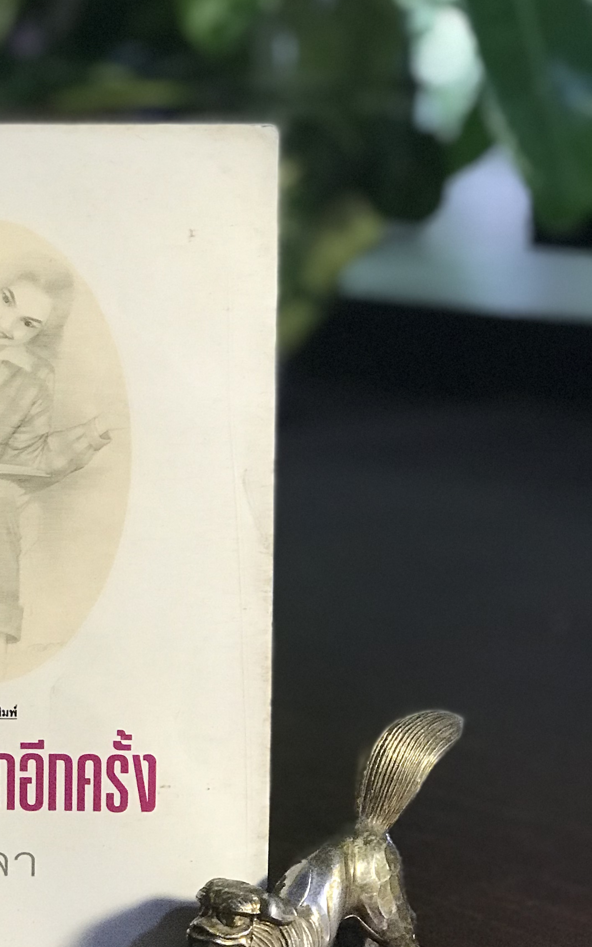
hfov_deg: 12.1
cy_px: 546
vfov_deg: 19.4
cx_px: -35
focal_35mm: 107
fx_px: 2762
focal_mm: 6.6
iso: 100
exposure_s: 1/50
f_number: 2.8
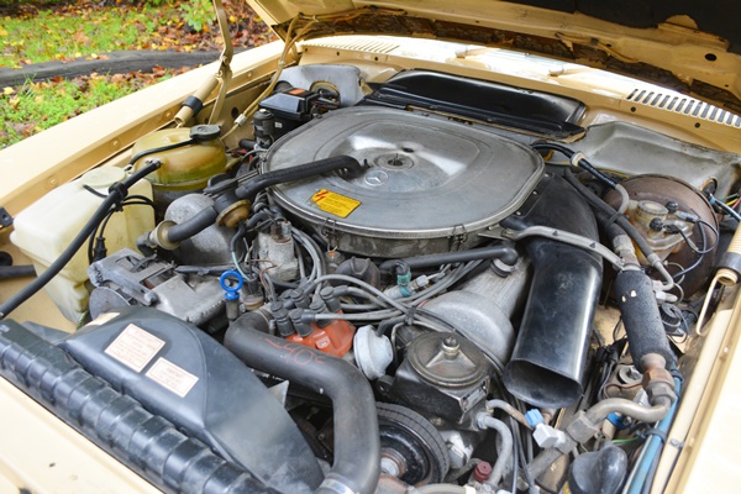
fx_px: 556
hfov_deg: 67.4
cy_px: 247
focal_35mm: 27
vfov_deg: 47.9
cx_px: 370
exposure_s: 1/60
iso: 560
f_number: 4
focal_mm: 18
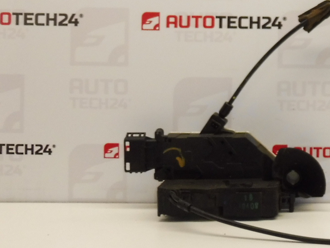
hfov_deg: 25.9
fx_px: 639
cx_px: 396
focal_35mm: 67
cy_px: 31
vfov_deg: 21.5
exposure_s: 1/100
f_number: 3.5
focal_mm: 4.3
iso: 200
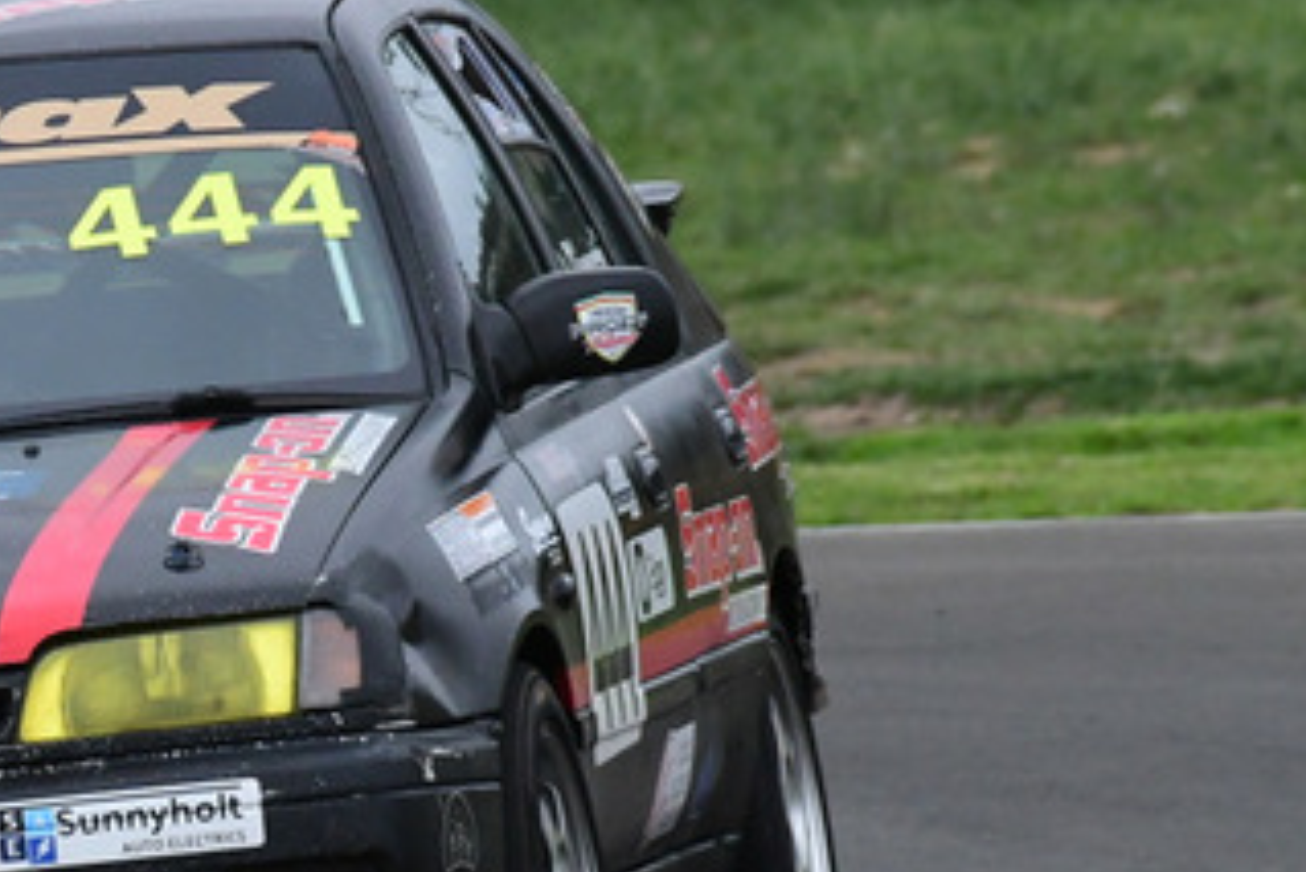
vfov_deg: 0.8
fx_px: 61479
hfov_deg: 1.2
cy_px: 557
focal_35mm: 1694
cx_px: -90
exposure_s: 1/640
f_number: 10
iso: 2500
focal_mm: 450
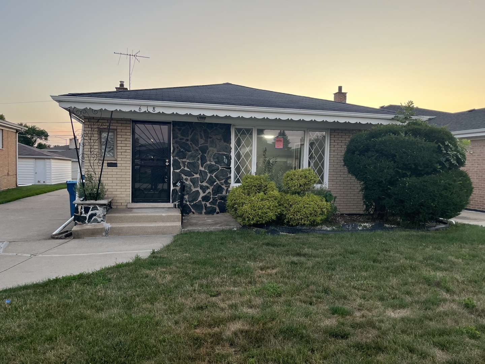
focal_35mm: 26
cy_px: 182
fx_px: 364
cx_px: 242
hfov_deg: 67.3
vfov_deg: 53.1
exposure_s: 1/121
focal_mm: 5.1
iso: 125
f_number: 1.6
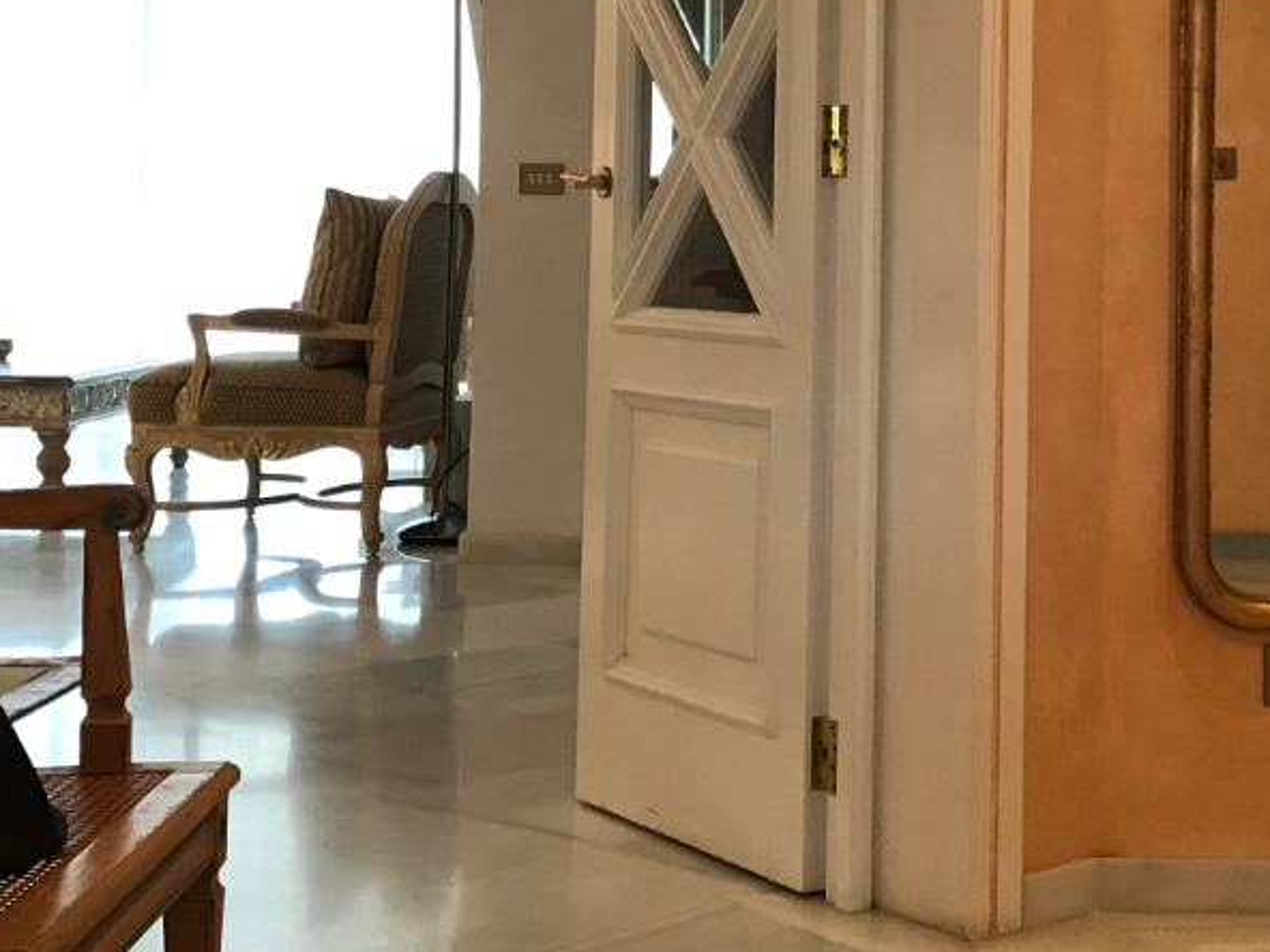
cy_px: 121
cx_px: 950
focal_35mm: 71
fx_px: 2605
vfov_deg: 20.4
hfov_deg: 27.0
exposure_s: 1/25
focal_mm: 3.99
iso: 40
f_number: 1.8
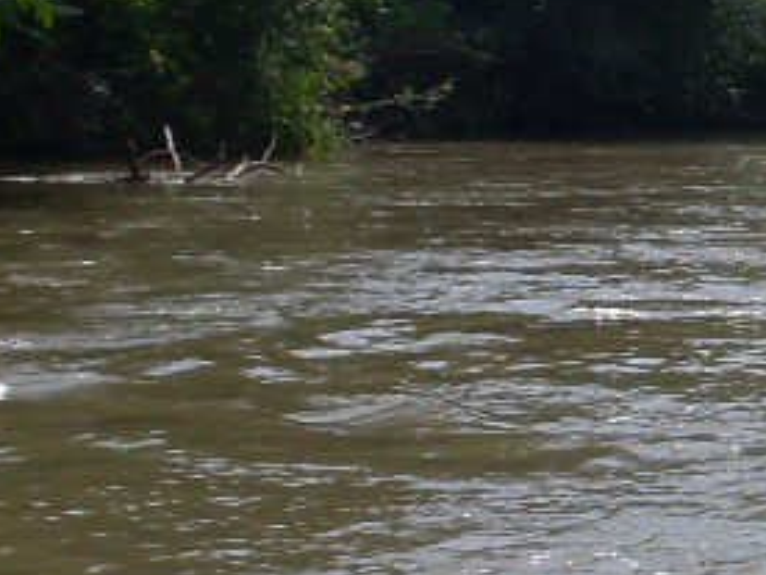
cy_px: 294
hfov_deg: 12.7
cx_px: 1393
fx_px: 3120
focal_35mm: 141
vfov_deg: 10.5
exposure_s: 1/180
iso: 80
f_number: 8.4
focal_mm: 6.3
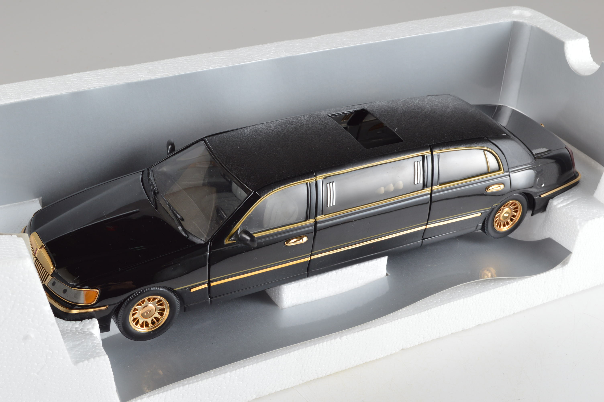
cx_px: 302
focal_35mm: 57
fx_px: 955
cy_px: 201
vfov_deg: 23.7
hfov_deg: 35.1
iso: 200
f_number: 11
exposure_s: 1/125
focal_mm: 38
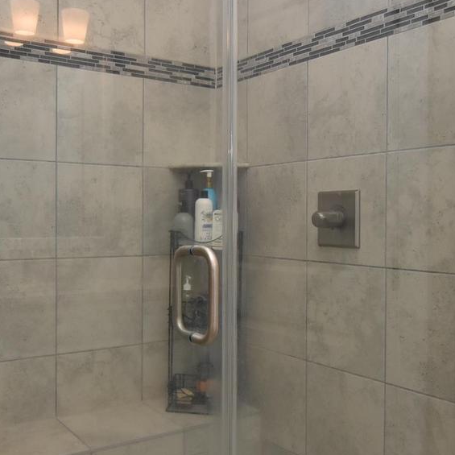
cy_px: 227
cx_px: 213
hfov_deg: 42.8
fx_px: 580
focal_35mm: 39
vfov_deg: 42.8
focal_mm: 12
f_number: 10
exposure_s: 1/125
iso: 800
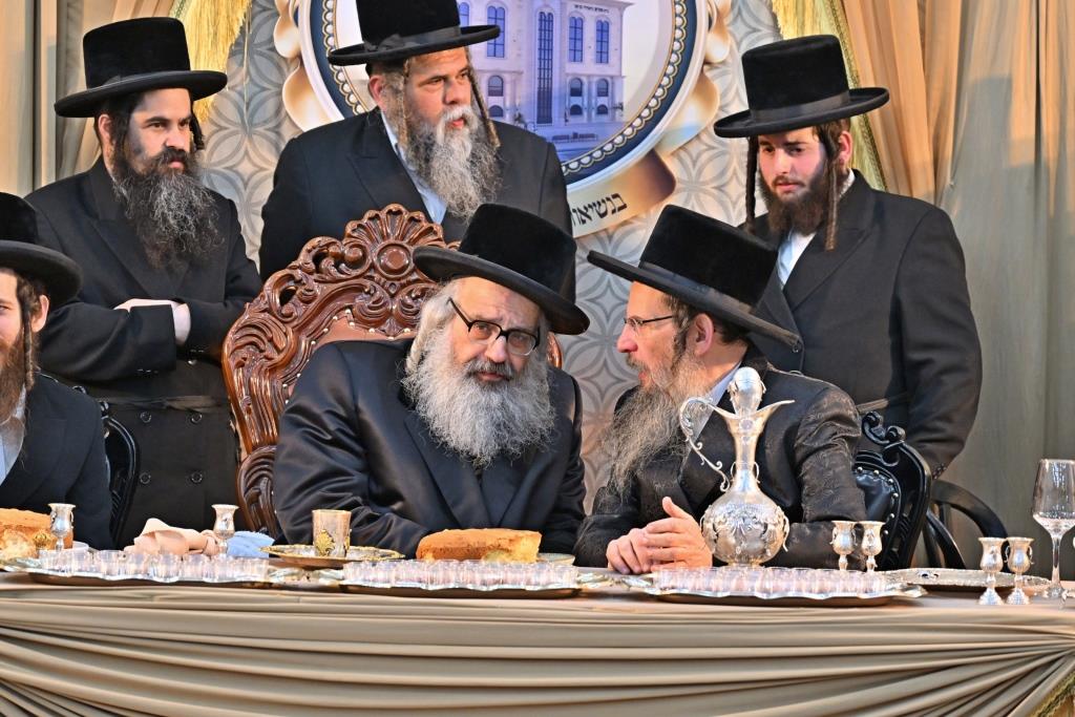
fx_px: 5375
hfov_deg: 11.4
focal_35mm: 180
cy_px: 358
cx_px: 538
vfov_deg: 7.6
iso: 800
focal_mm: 120
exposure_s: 1/160
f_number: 4
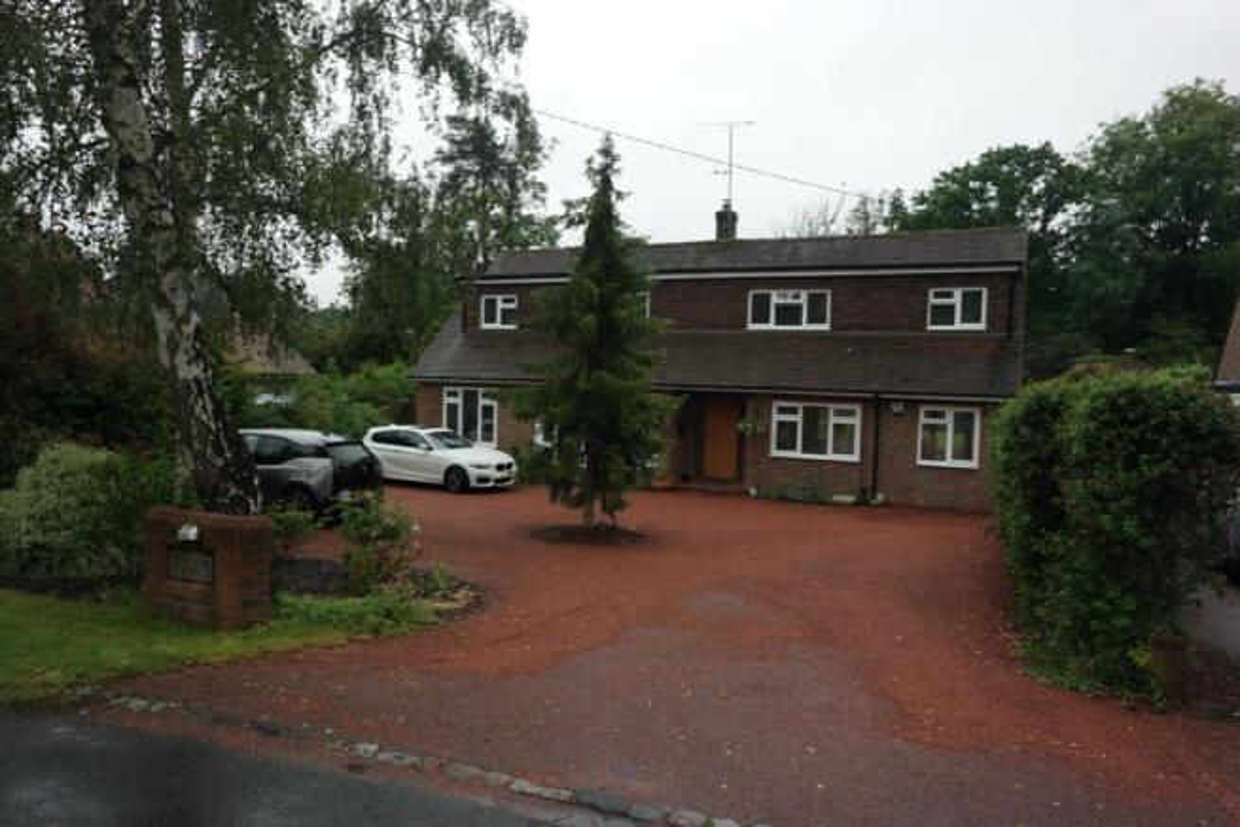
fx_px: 827
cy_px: 414
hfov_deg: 73.7
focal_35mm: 24
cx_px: 620
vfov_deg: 53.2
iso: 100
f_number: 4.5
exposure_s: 1/125
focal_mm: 16
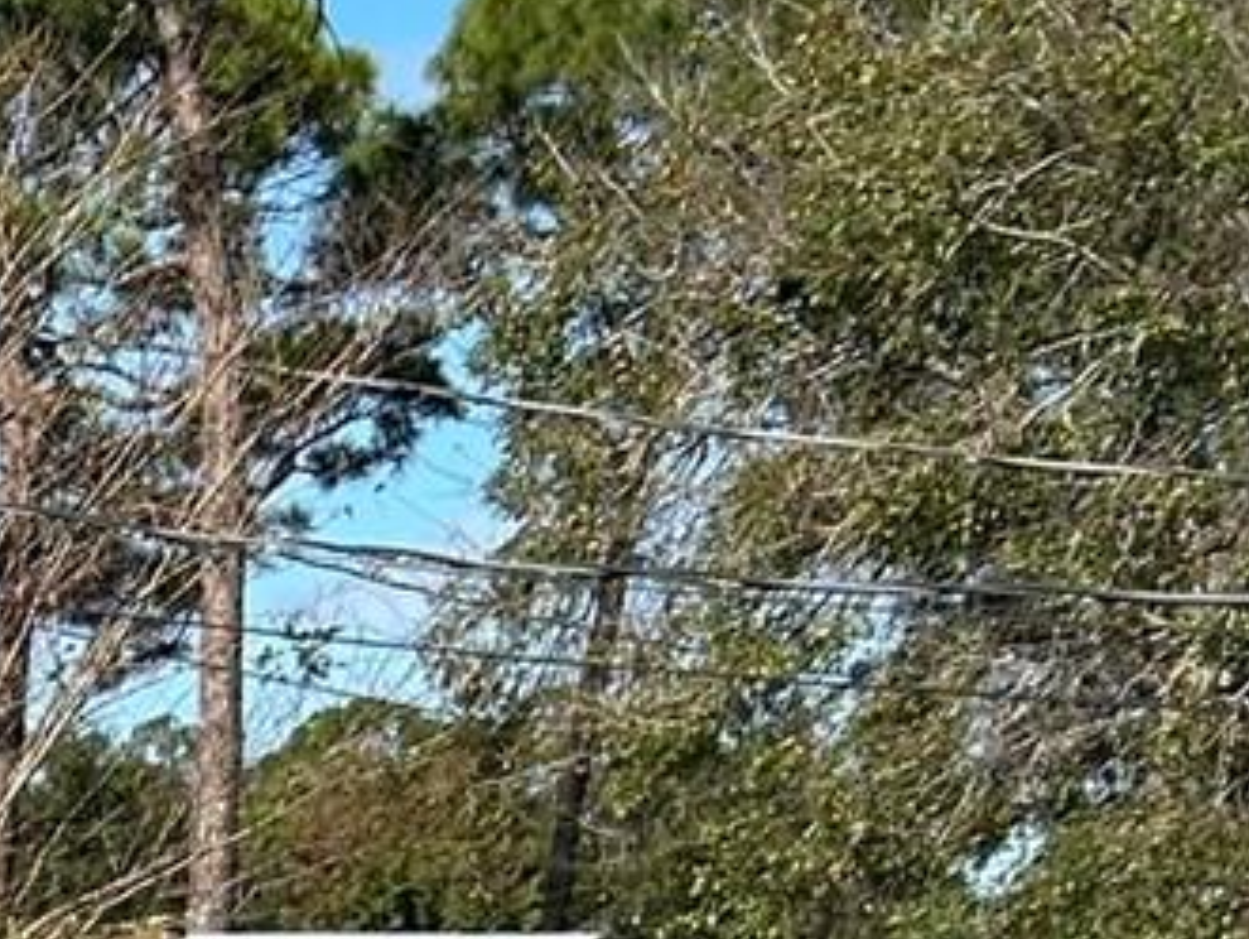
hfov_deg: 13.2
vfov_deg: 10.5
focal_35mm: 126
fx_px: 4550
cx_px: -1351
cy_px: 2064
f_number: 1.5
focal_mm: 5.7
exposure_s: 1/3257
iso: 50
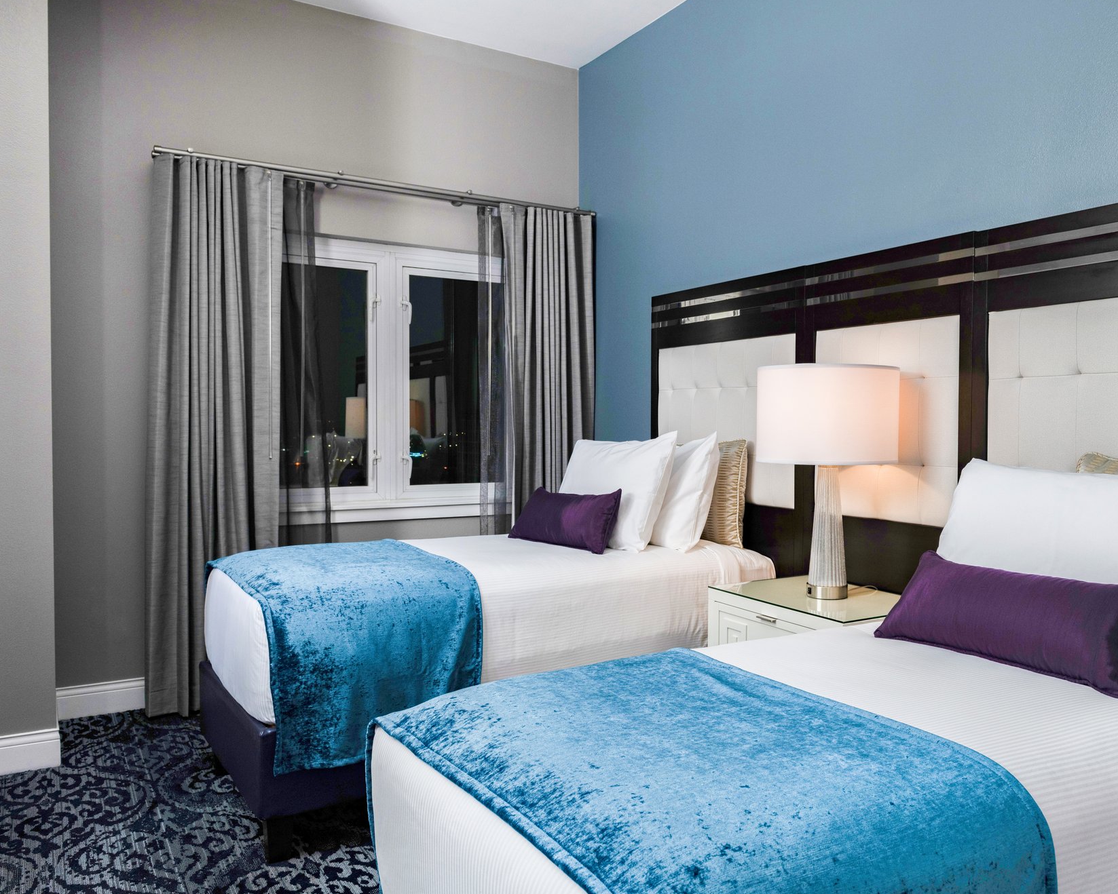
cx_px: 673
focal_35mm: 28
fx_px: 927
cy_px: 448
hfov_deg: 61.6
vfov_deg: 51.5
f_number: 9
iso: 200
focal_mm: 24
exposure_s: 1/50
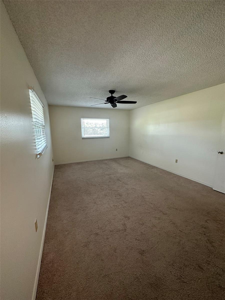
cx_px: 112
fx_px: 121
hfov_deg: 85.7
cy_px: 150
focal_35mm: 14
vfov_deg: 102.1
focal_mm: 2.22
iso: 250
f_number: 2.2
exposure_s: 1/120
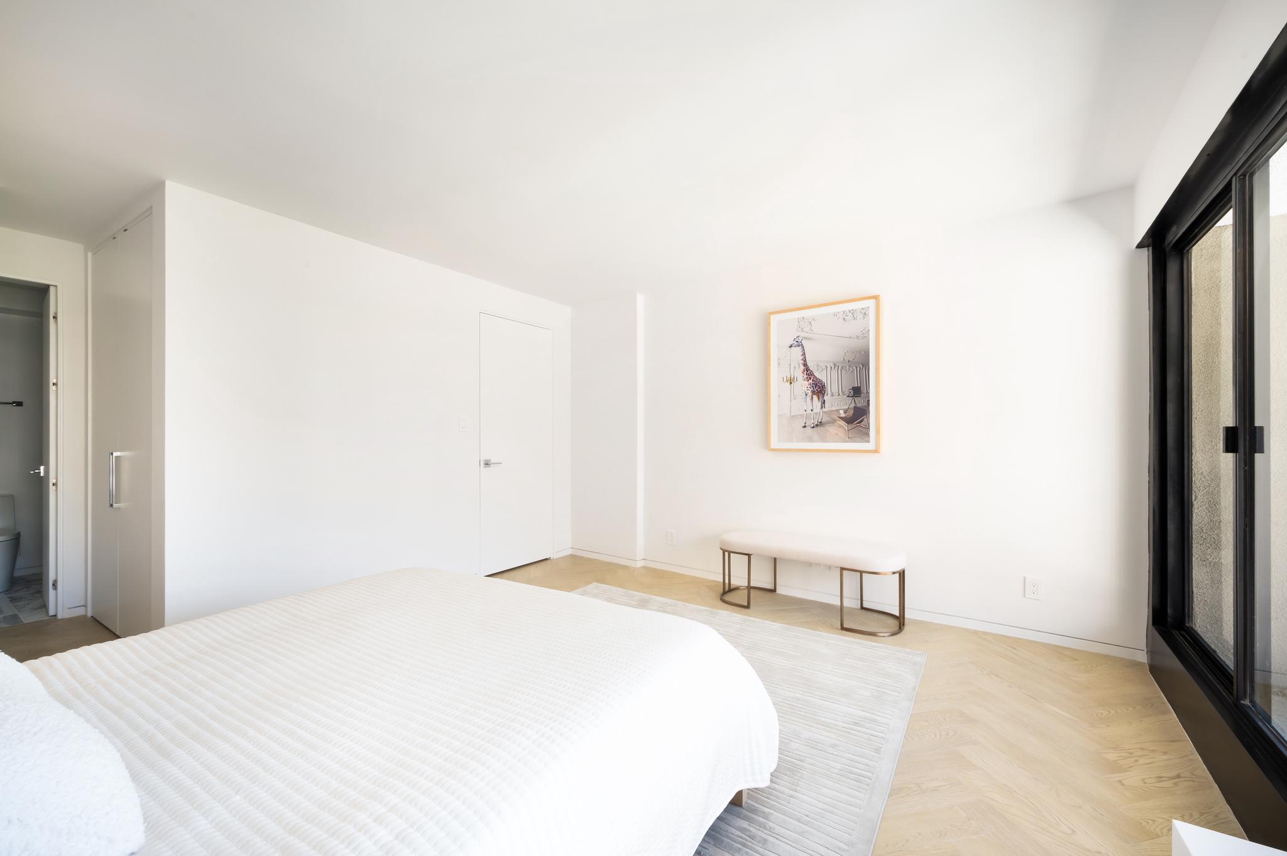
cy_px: 428
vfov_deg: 81.1
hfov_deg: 104.3
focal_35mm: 14
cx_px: 644
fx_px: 500
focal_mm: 14
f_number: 13
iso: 800
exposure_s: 1/160
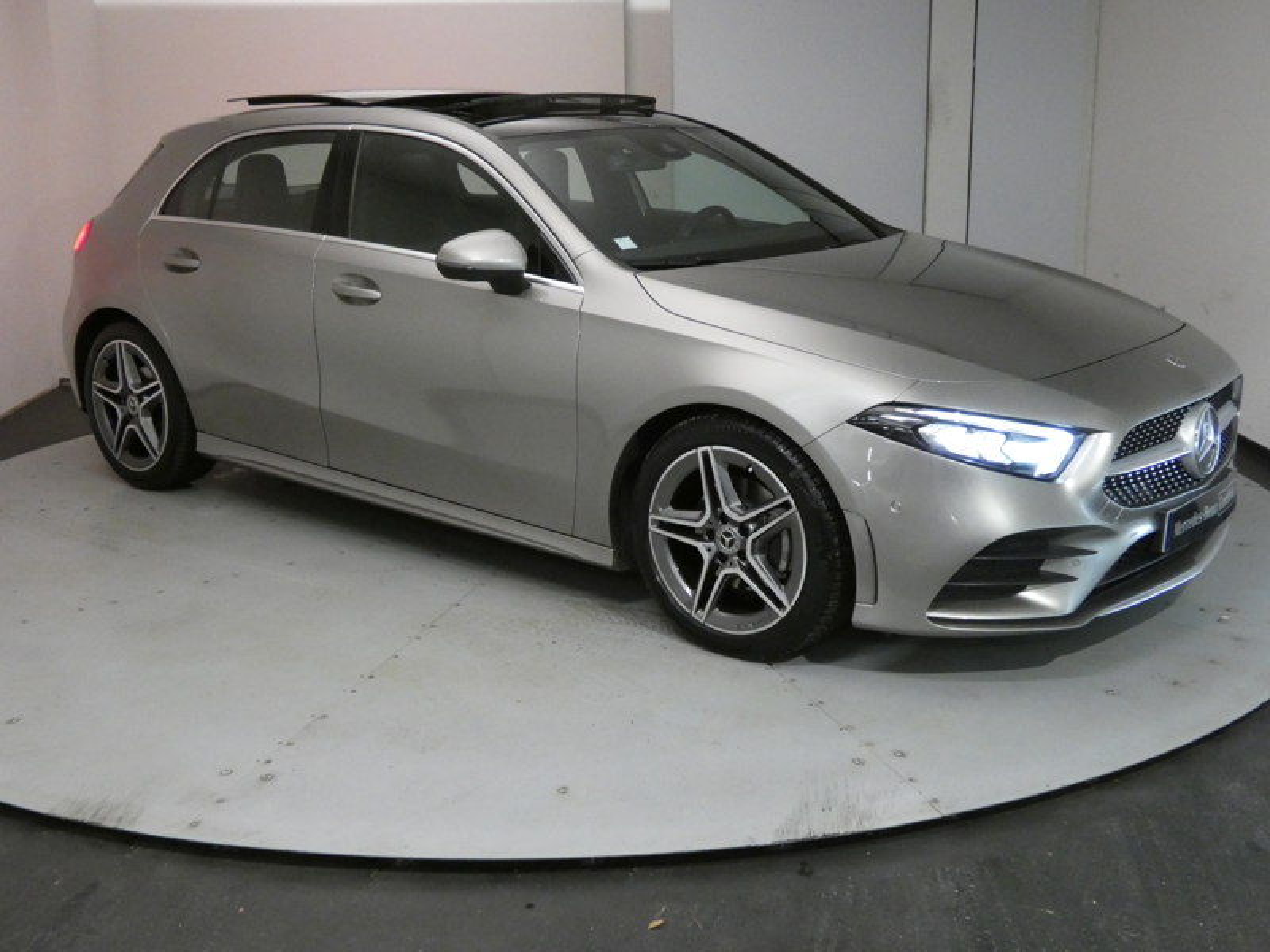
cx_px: 635
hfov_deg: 49.0
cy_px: 476
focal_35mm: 38
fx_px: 1394
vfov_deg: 37.7
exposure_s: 1/80
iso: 1000
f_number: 3.5
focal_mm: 6.8
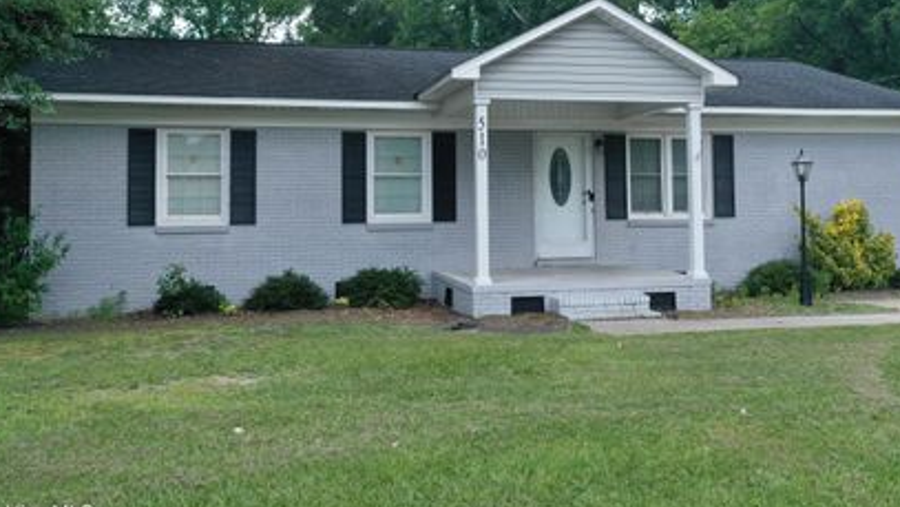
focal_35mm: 36
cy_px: 178
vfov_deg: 32.6
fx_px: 859
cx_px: 489
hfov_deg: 55.2
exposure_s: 1/1250
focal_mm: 10.3
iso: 400
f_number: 4.5
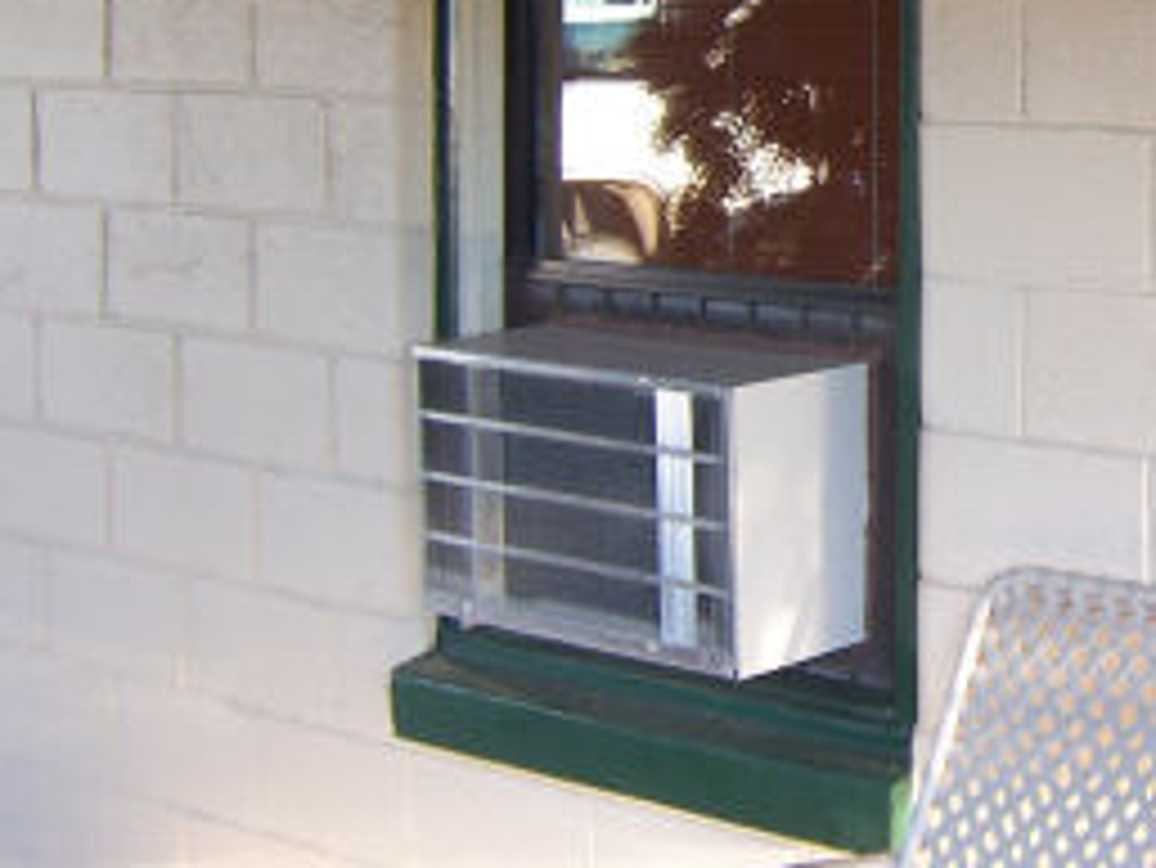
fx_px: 2573
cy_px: 117
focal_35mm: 77
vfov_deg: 18.9
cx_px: 1264
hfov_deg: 23.8
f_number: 3.4
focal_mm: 5.5
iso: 80
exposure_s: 1/30
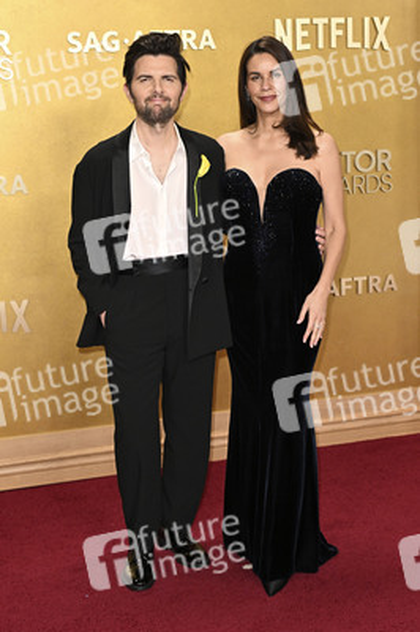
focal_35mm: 50
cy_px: 316
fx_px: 876
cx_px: 210
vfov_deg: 39.6
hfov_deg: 26.9
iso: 2500
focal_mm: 50
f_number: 4.5
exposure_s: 1/320
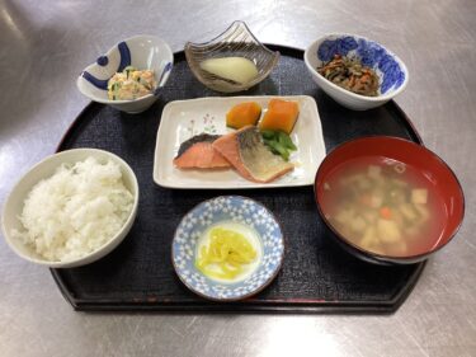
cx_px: 238
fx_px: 426
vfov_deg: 45.4
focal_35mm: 31
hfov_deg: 58.4
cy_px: 178
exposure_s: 1/60
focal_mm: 3.3
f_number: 2.4
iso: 160
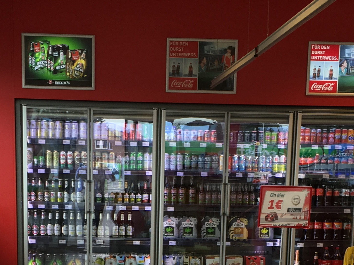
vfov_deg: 17.5
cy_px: 325
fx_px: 818
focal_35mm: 80
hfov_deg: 24.4
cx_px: 152
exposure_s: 1/50
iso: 25
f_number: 2.2
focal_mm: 4.15
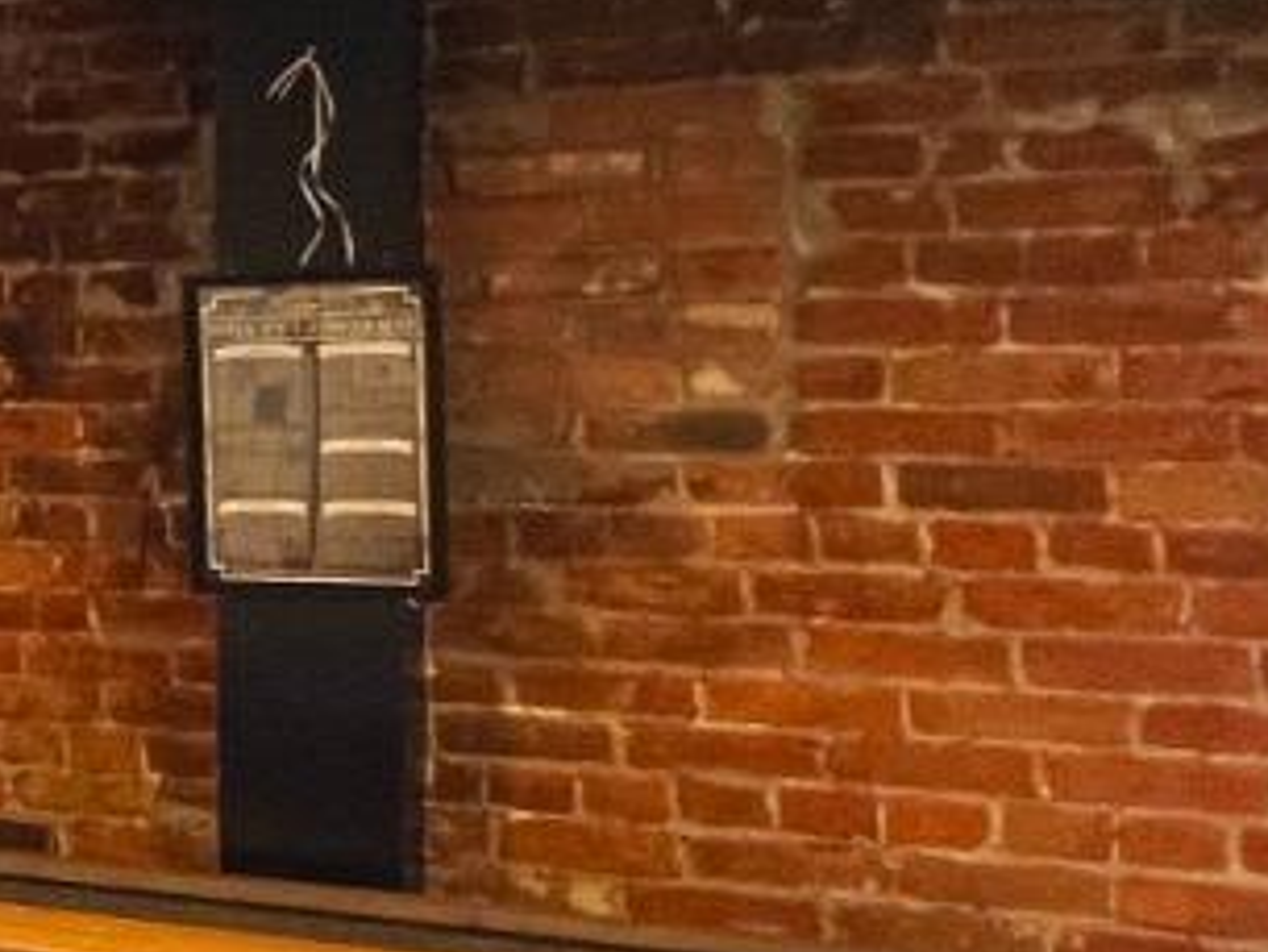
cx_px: -1355
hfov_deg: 18.2
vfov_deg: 22.9
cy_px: 380
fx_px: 2345
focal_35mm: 64
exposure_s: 1/60
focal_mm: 1.57
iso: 160
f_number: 1.8
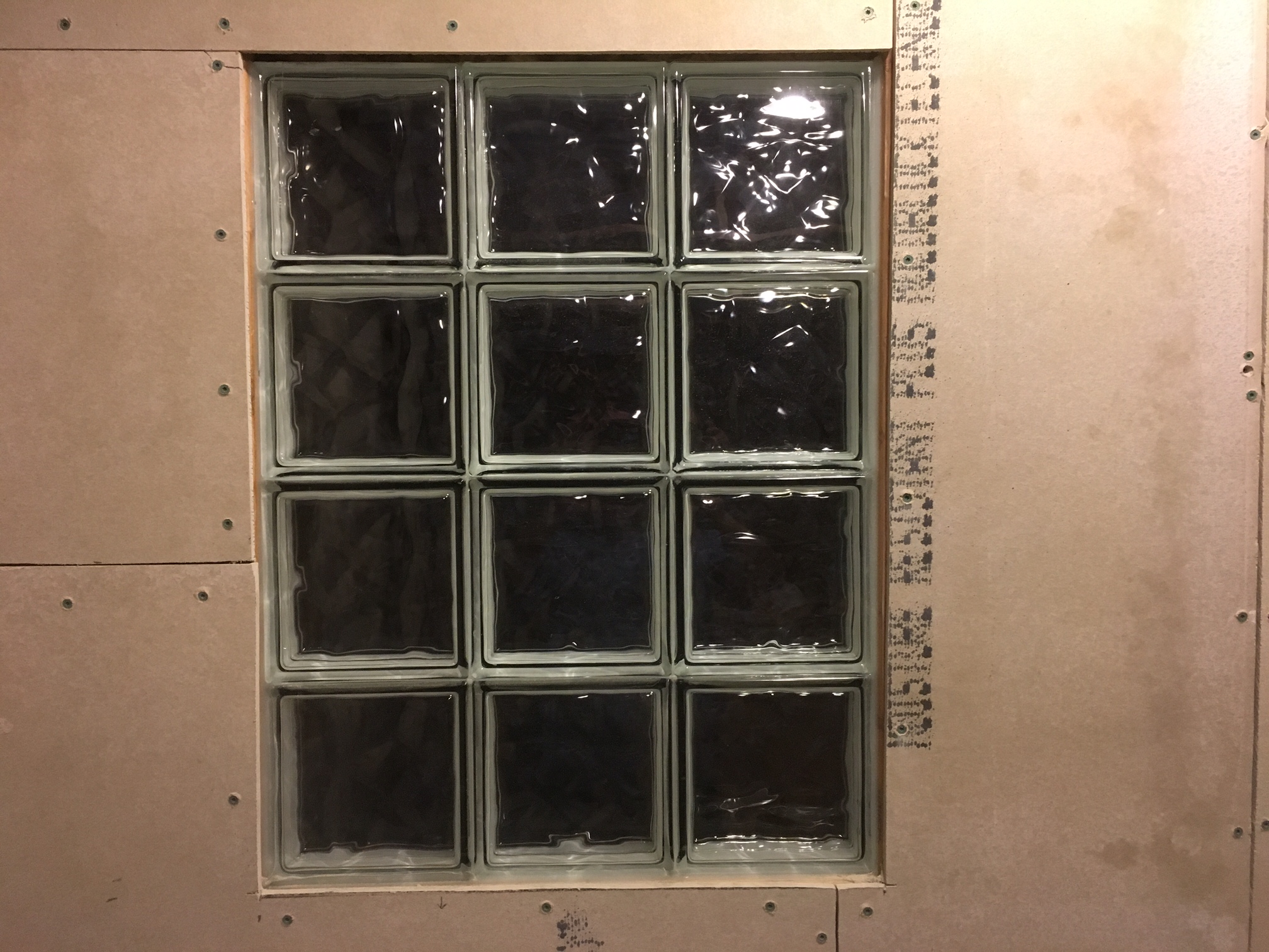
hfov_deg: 61.7
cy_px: 476
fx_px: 1063
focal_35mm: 29
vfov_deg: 48.2
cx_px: 634
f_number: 2.2
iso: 160
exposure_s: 1/30
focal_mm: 4.15
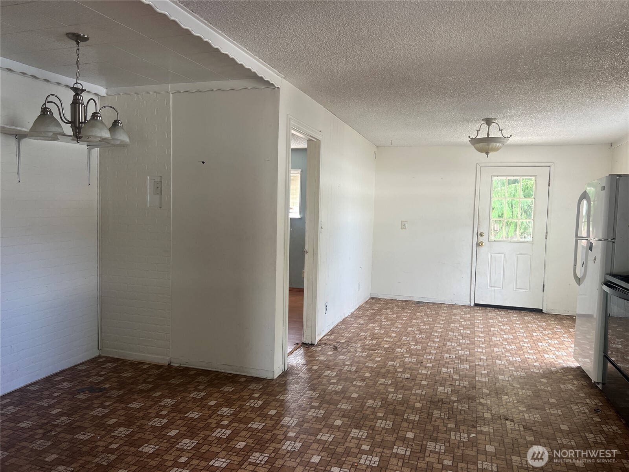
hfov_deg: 67.3
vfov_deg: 53.1
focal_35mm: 26
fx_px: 472
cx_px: 314
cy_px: 236
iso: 100
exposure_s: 1/121
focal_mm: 5.7
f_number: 1.5
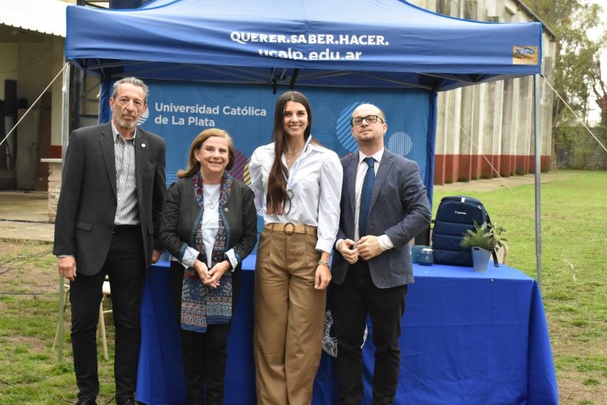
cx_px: 293
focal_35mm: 66
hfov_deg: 30.5
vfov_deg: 20.6
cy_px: 215
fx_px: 1113
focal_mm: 38
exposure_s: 1/250
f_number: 8
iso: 2000
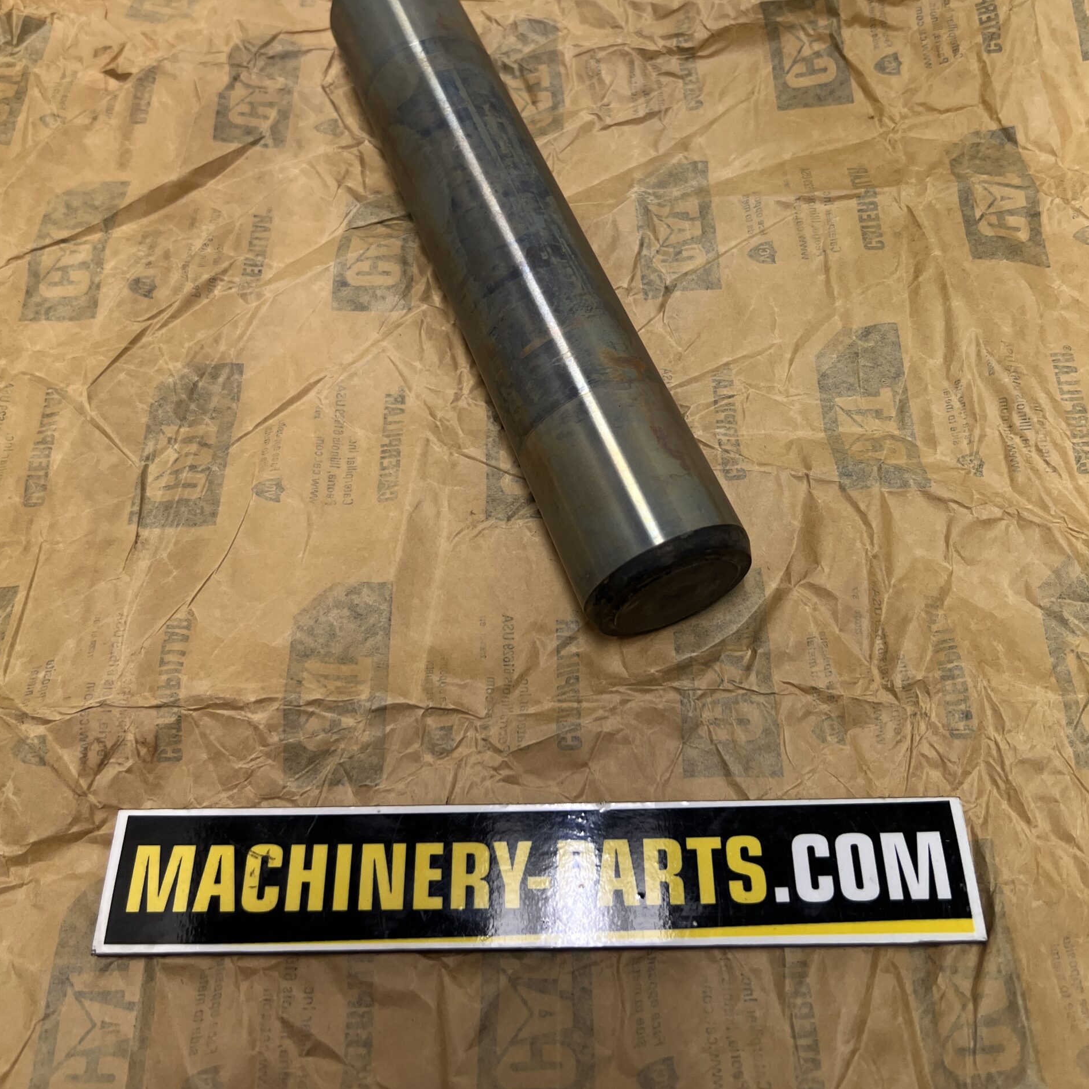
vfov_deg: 51.9
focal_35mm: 31
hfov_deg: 52.5
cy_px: 394
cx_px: 544
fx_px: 1103
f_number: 1.5
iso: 100
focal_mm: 5.7
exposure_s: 1/100
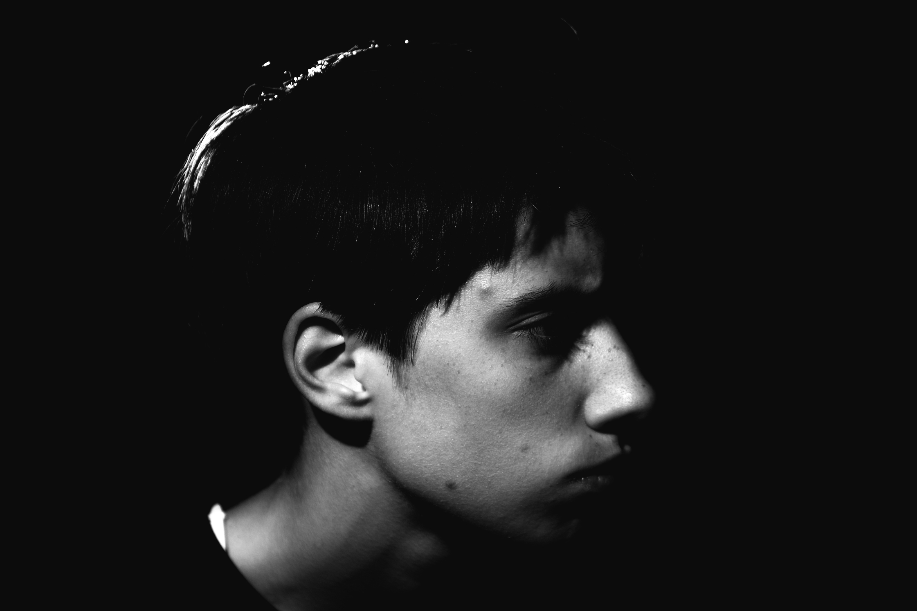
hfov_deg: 23.6
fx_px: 2190
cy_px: 307
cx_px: 458
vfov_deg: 15.9
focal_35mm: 86
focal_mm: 50
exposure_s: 1/90
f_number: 2.8
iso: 100
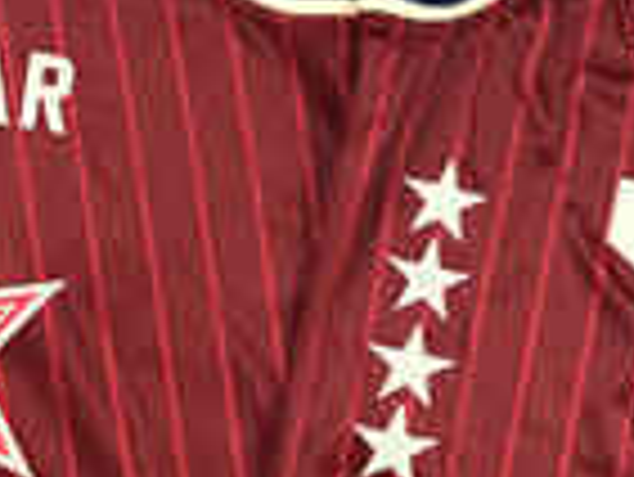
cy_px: 398
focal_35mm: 99
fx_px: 1815
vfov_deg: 14.9
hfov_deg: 19.8
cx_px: 342
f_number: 1.8
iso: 25
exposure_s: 1/50
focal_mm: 3.99
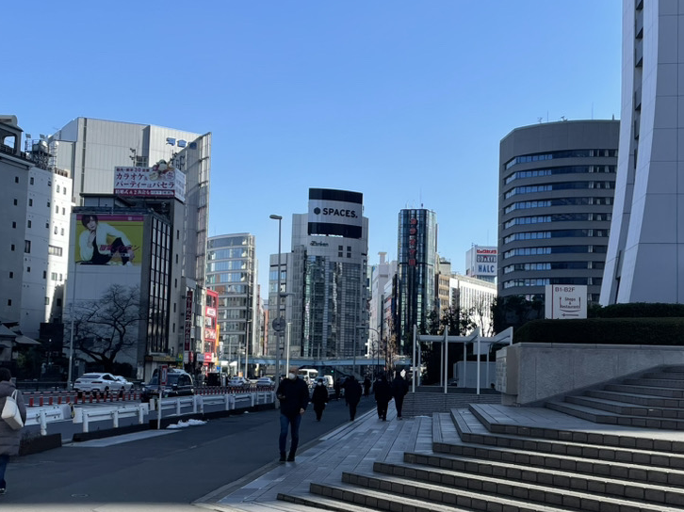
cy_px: 314
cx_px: 379
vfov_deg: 33.4
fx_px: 849
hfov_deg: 43.8
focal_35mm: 43
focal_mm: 4.2
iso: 32
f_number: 1.6
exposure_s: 1/3205
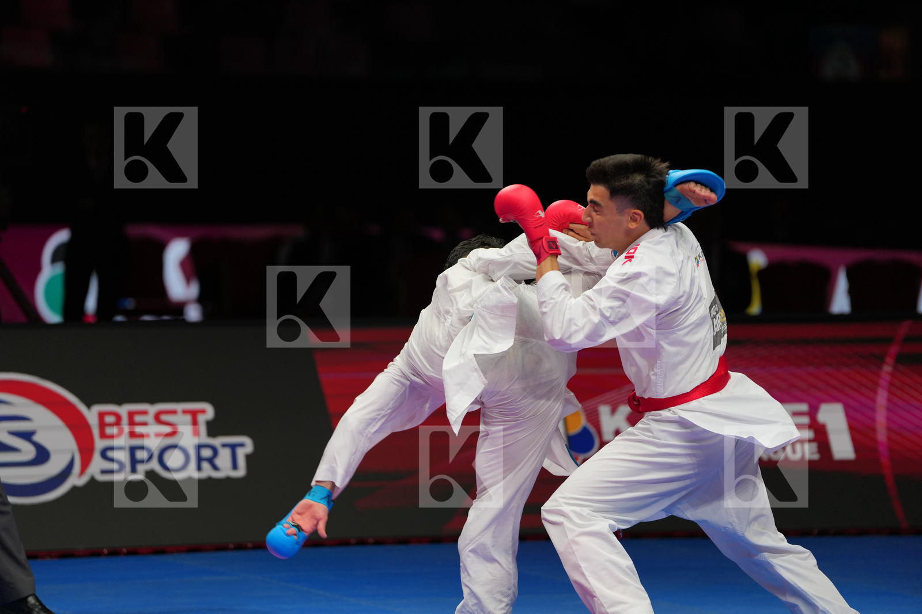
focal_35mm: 200
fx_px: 5121
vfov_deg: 6.9
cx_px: 461
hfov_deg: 10.3
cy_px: 307
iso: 500
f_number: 2.8
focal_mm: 200
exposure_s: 1/1000
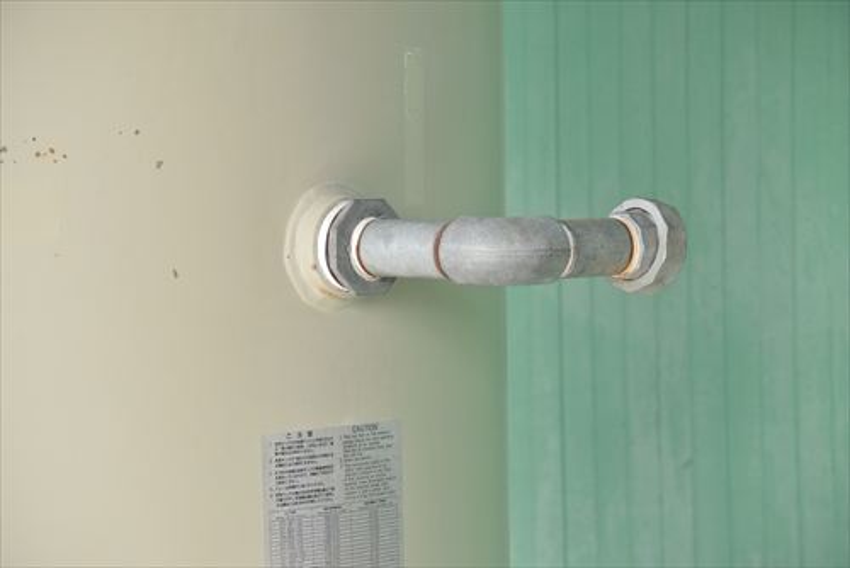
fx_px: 3898
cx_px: 425
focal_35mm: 165
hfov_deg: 12.4
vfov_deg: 8.3
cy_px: 284
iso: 1250
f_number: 6.3
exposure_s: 1/1000
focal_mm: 110
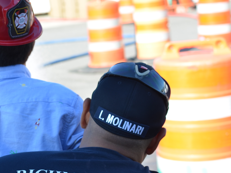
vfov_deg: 13.1
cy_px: 120
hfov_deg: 17.2
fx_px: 755
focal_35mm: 113
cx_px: 29
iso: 100
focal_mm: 35
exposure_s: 1/400
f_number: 4
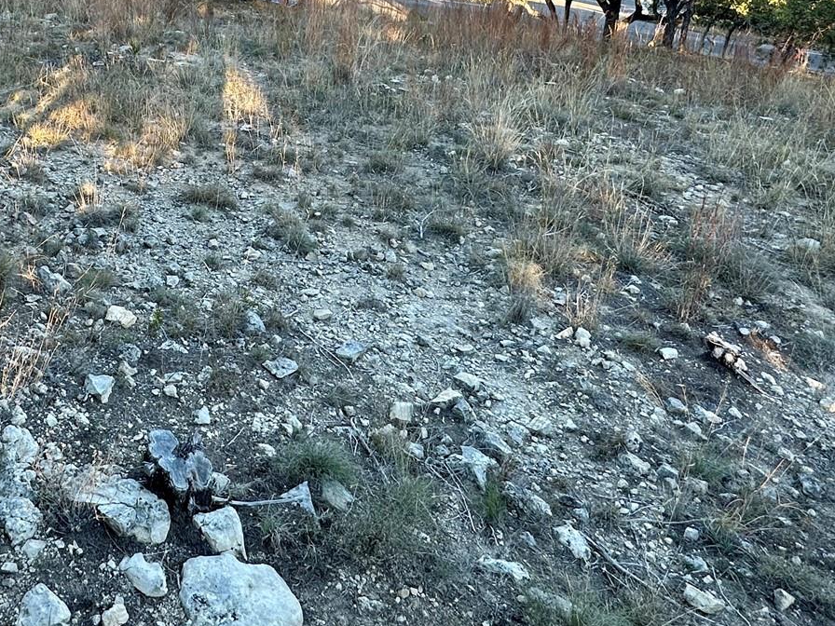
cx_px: 224
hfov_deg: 54.5
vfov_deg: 42.3
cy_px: 129
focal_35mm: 32
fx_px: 772
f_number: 2.2
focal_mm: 2.22
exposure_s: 1/214
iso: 40
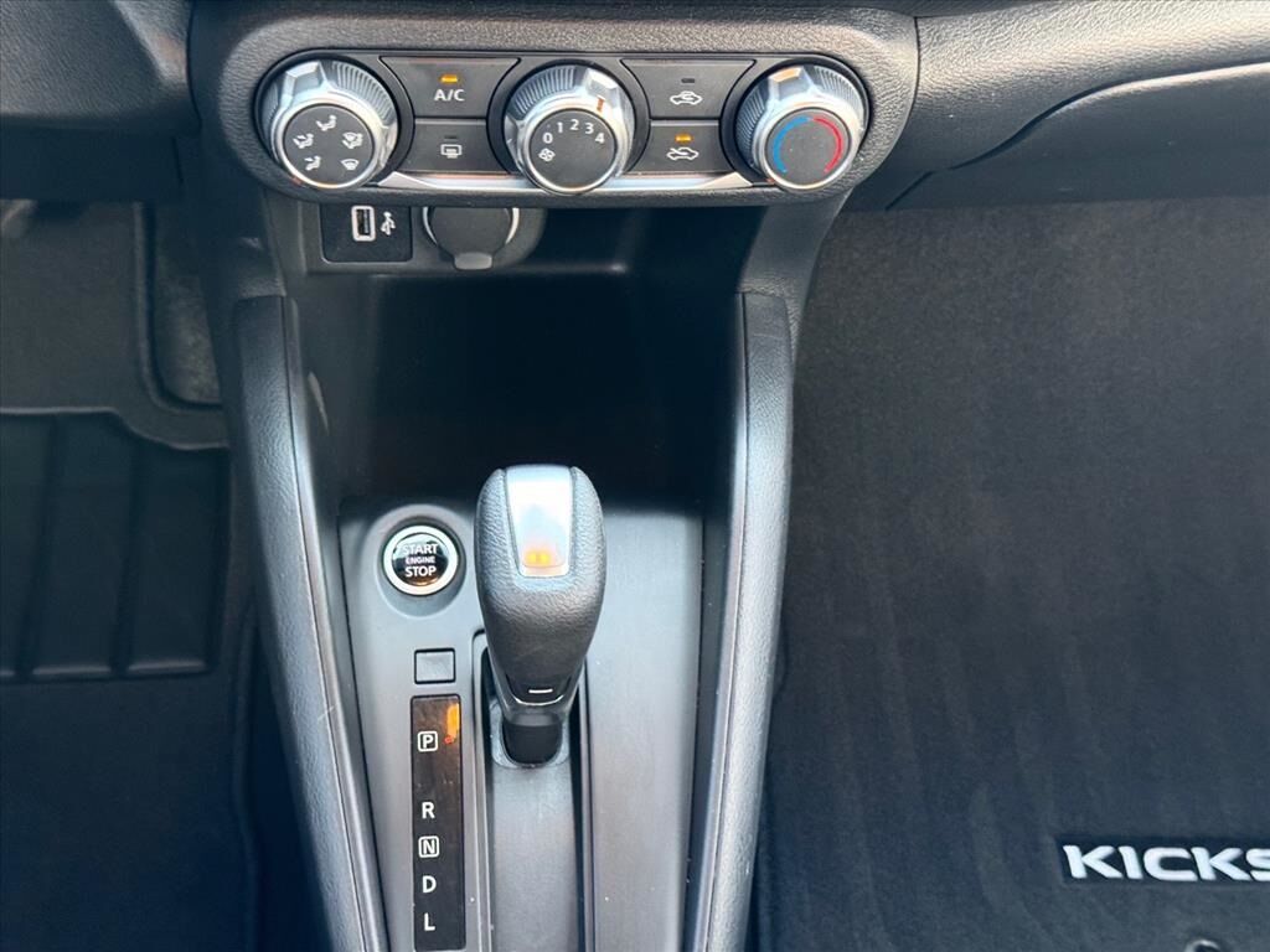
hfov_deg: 39.7
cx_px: 635
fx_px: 1761
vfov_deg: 30.3
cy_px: 476
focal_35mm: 48
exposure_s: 1/40
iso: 320
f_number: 1.78
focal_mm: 6.76
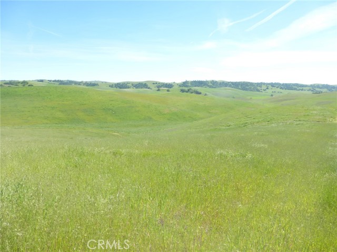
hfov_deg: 71.6
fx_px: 234
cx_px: 168
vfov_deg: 56.8
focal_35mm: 24
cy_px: 126
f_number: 4
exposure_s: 1/400
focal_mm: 4.3
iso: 100
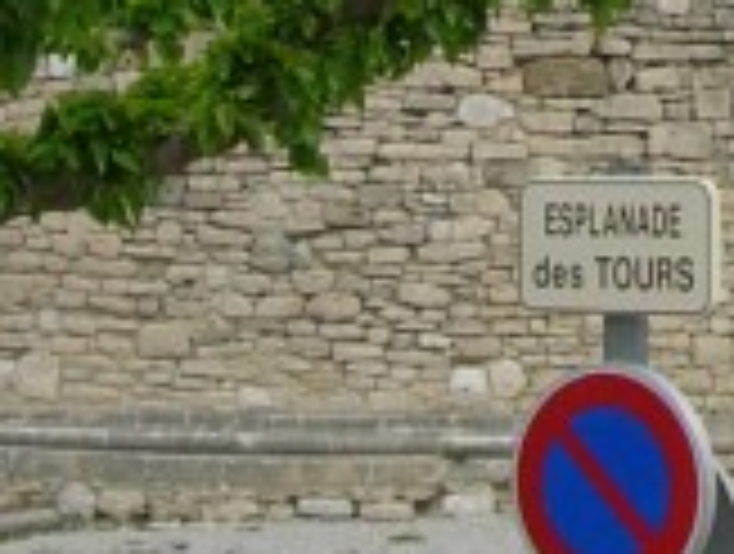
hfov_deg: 10.0
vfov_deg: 7.6
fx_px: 3953
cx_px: 1364
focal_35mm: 186
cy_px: -604
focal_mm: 7.8
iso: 64
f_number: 4.8
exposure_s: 1/373
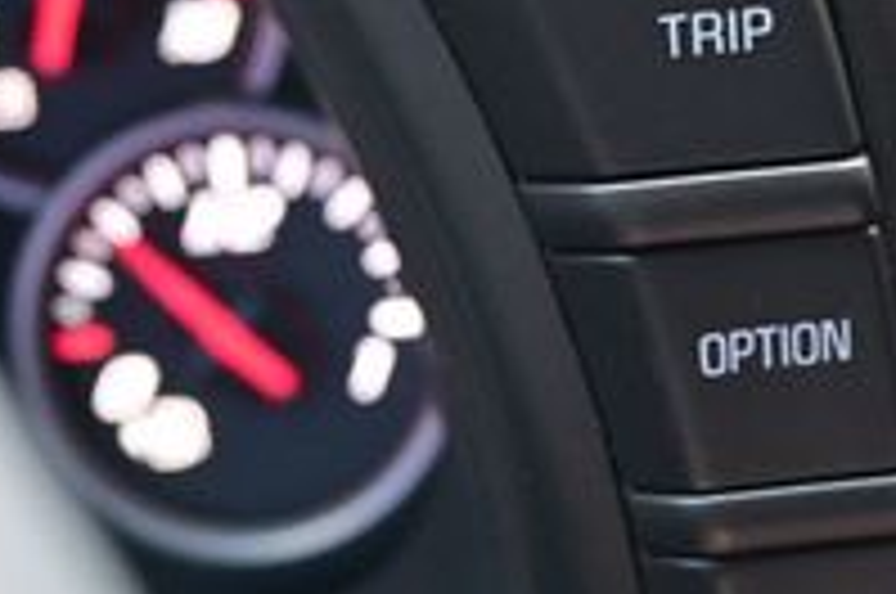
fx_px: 3300
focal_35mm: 133
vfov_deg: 10.2
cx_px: 689
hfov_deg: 15.4
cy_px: 18
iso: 1400
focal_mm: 27.5
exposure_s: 1/40
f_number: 4.5
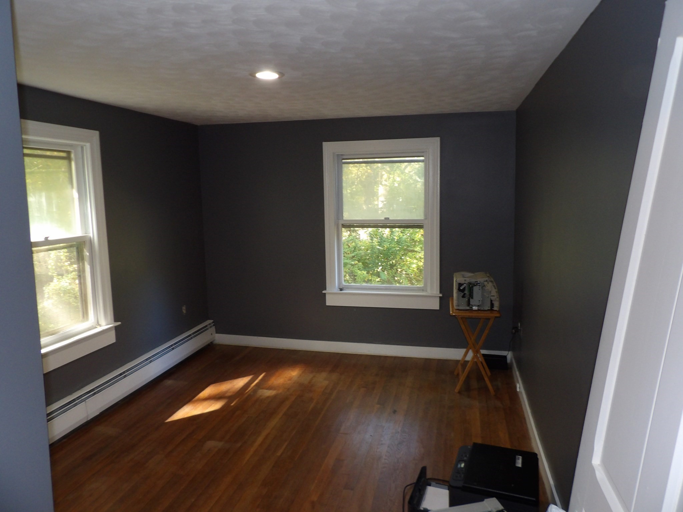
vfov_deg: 56.8
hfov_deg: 71.6
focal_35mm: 24
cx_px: 342
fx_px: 474
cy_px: 256
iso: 200
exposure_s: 1/29
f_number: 3.2
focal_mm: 4.3
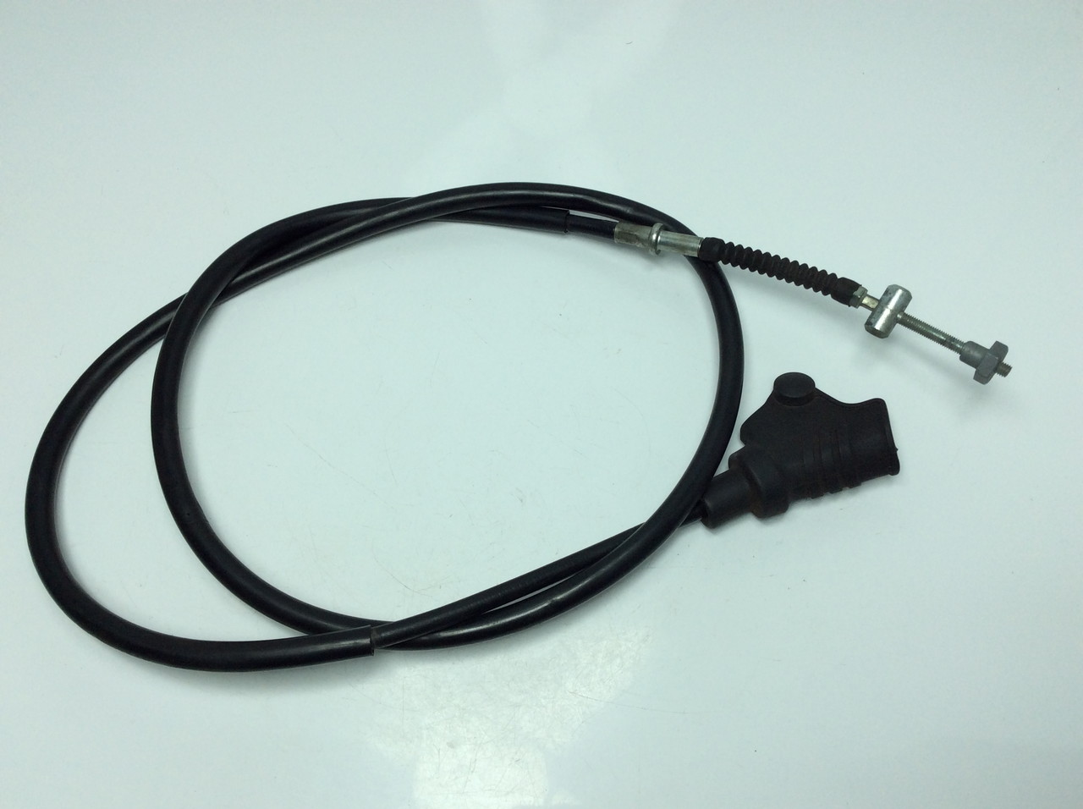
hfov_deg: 56.9
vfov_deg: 44.1
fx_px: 1000
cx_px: 542
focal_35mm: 32
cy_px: 404
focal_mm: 3.3
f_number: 2.4
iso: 32
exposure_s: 1/550
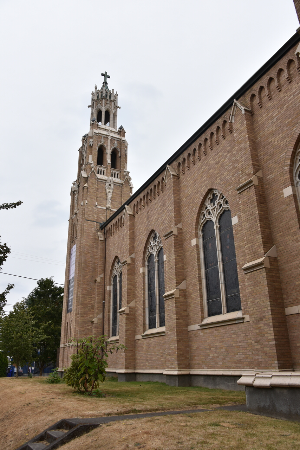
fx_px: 350
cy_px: 225
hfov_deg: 46.4
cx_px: 150
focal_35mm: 28
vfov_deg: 65.5
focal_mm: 28
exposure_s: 1/250
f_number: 8
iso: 100
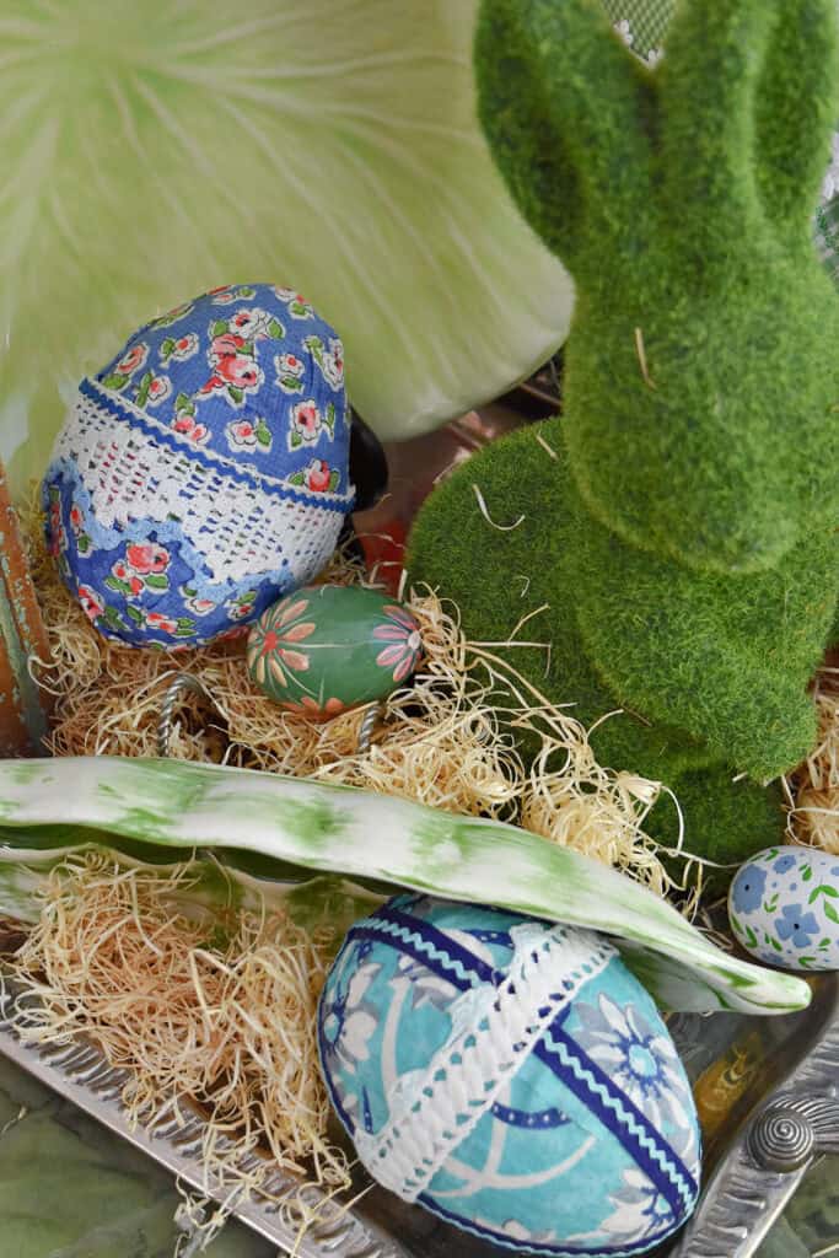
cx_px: 420
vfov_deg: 29.9
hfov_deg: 20.2
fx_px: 2359
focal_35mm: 68
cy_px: 629
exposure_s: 1/60
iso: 1000
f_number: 5
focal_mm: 45
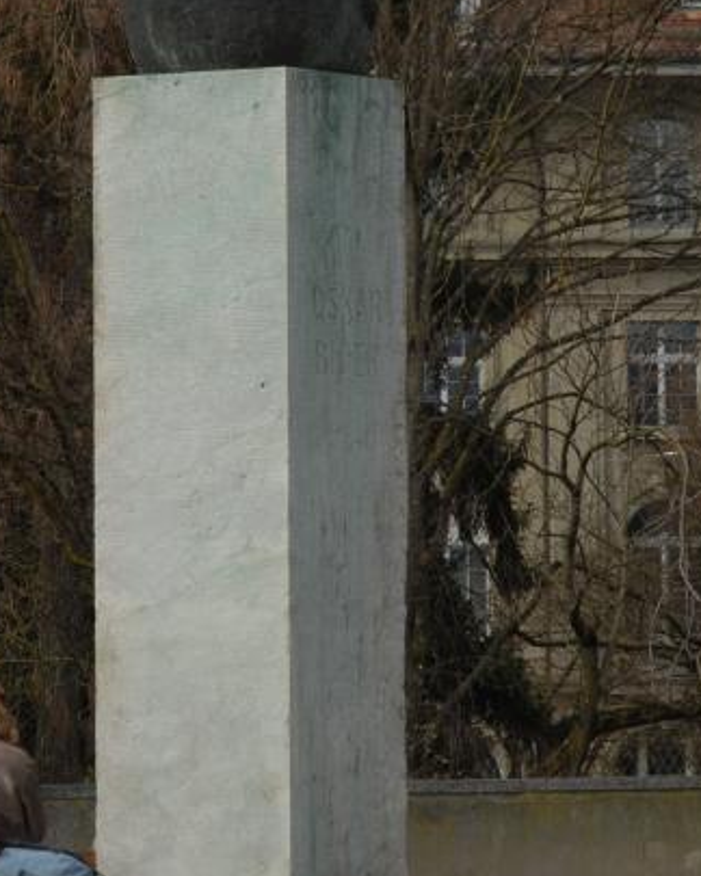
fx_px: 6846
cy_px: 172
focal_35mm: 264
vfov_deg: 7.3
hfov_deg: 5.9
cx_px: 310
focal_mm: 70
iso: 100
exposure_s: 1/180
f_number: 7.1
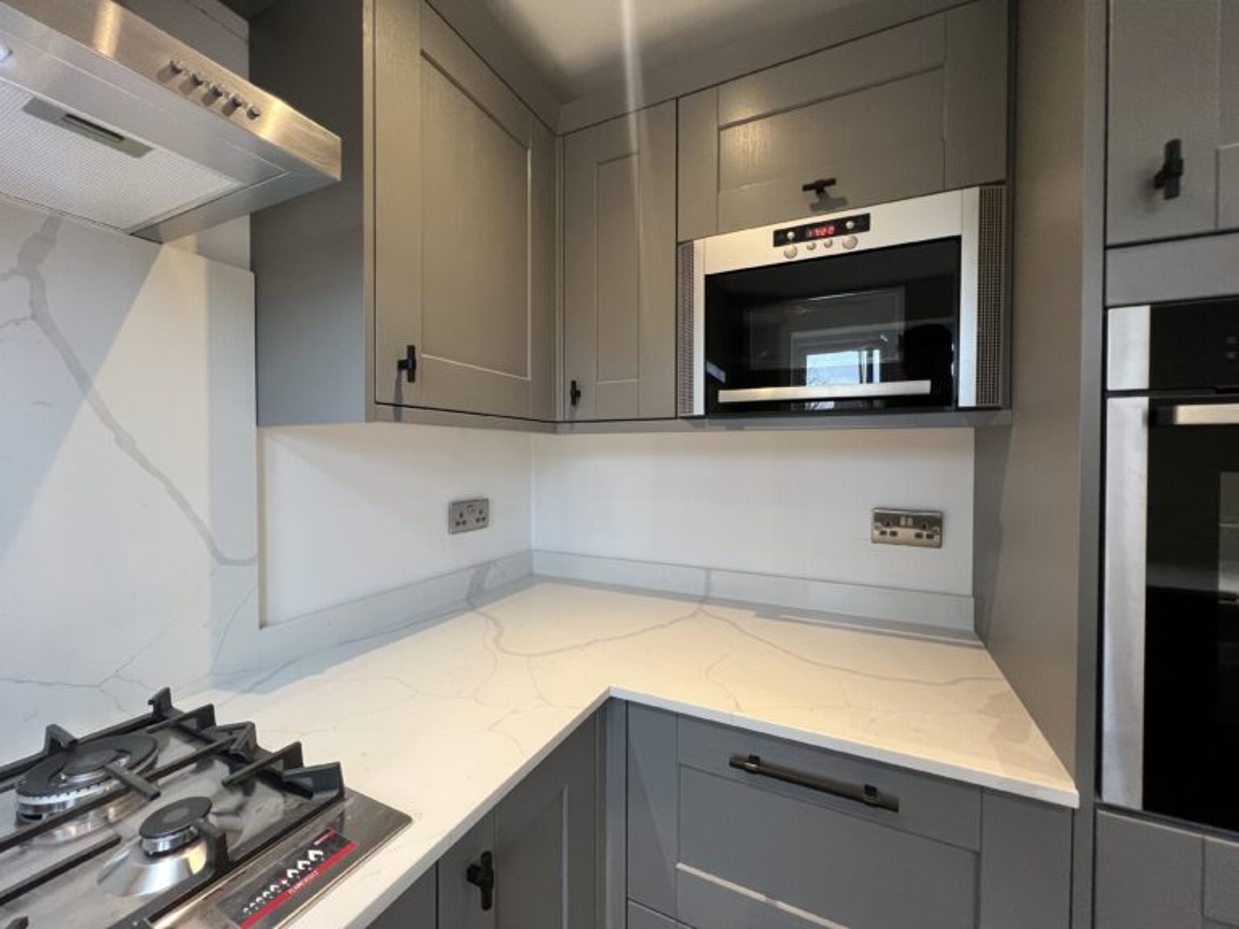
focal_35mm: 13
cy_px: 464
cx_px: 620
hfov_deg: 106.2
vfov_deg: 89.9
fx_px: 465
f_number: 1.8
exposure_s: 1/50
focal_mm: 1.57
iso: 125
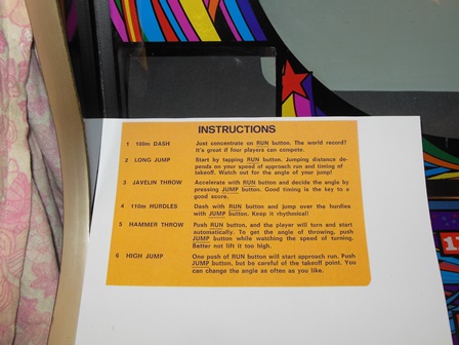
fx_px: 504
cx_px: 230
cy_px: 172
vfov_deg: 37.7
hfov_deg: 49.0
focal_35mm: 38
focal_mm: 6.8
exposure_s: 1/30
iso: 125
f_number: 3.6
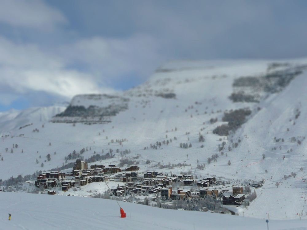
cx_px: 154
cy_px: 115
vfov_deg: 30.3
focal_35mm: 48
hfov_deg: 39.7
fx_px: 426
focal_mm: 7.8
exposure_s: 1/640
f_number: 10
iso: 100
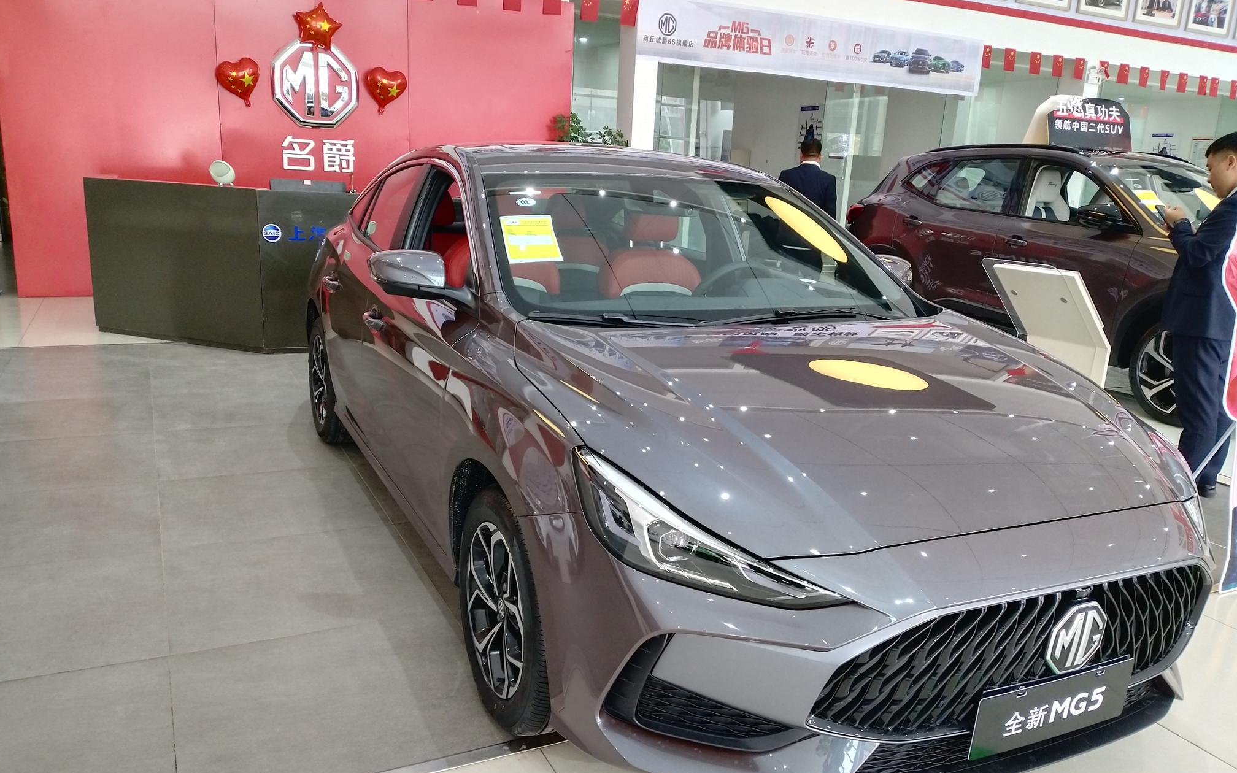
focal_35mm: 28
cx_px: 618
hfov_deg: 66.5
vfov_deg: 44.5
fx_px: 944
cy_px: 427
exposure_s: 1/33.3
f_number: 2
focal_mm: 3.44
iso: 408
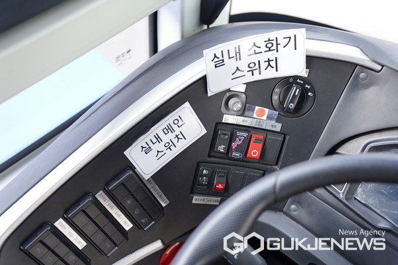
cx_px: 199
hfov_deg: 44.5
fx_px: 486
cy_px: 132
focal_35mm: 44
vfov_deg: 30.5
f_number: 2.8
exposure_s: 1/50
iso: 160
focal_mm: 44
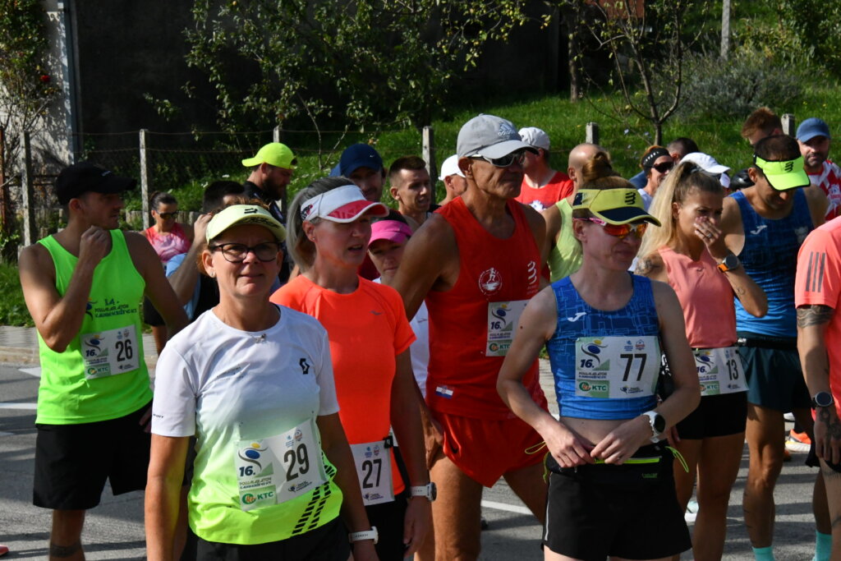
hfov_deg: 19.5
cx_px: 420
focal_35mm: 105
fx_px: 2453
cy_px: 280
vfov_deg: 13.0
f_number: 14
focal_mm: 70
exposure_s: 1/3200
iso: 3200
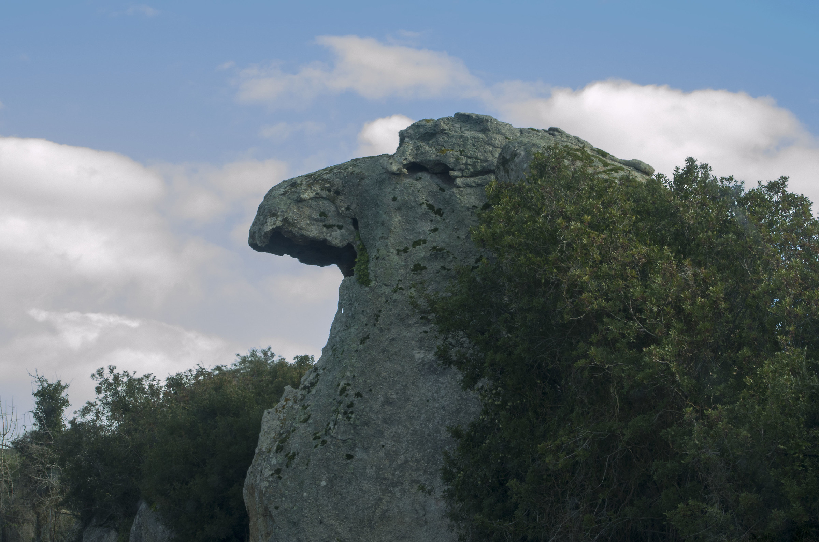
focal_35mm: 82
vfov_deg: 16.5
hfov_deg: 24.7
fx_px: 1873
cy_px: 271
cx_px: 410
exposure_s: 1/80
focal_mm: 55
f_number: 13
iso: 800
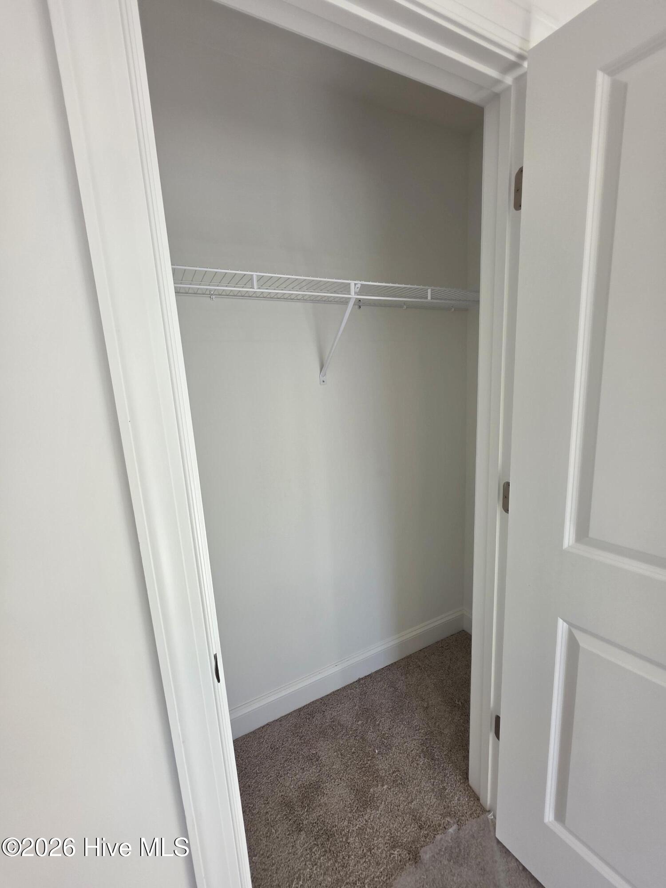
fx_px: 333
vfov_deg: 106.2
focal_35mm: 13
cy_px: 444
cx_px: 333
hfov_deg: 89.9
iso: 40
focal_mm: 2.2
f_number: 1.9
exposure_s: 1/120
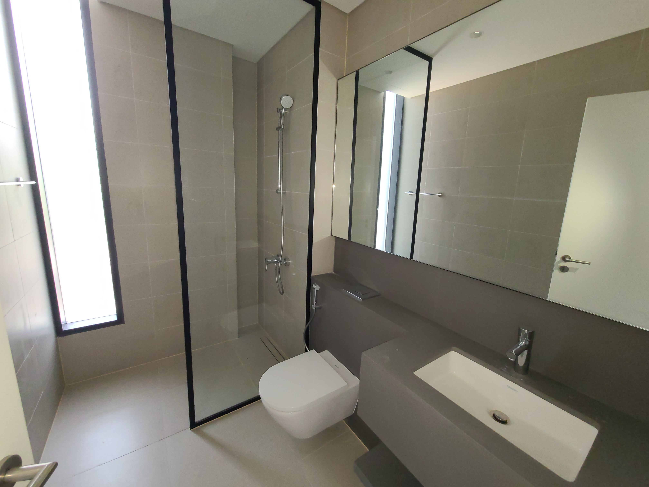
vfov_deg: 89.9
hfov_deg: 106.2
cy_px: 244
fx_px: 244
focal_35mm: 13
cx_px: 324
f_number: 2.2
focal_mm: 2.2
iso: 320
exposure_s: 1/40
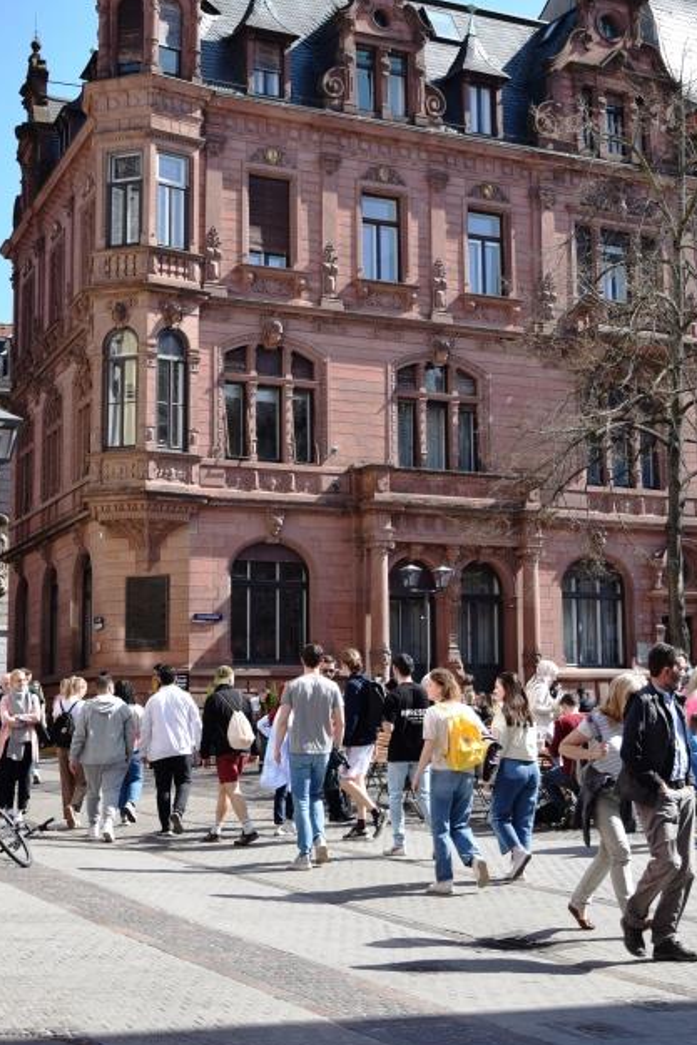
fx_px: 1712
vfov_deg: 33.9
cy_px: 453
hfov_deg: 23.0
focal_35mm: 59
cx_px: 375
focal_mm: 24
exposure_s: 1/800
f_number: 3.8
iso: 160
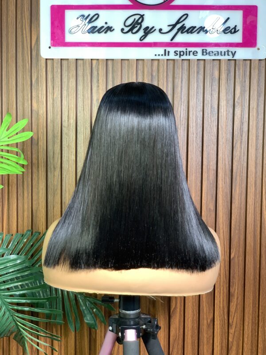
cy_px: 178
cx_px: 133
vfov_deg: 36.8
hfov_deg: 28.0
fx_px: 533
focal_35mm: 52
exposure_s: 1/100
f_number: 2.4
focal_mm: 6
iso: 100
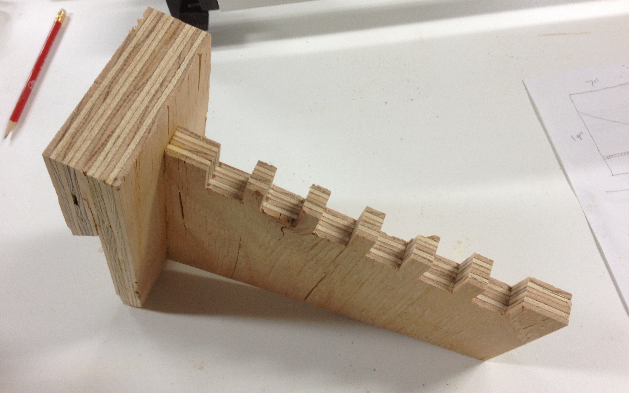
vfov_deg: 33.6
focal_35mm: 38
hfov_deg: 51.5
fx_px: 651
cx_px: 321
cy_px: 200
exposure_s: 1/20
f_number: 2.4
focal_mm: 4.28
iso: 64
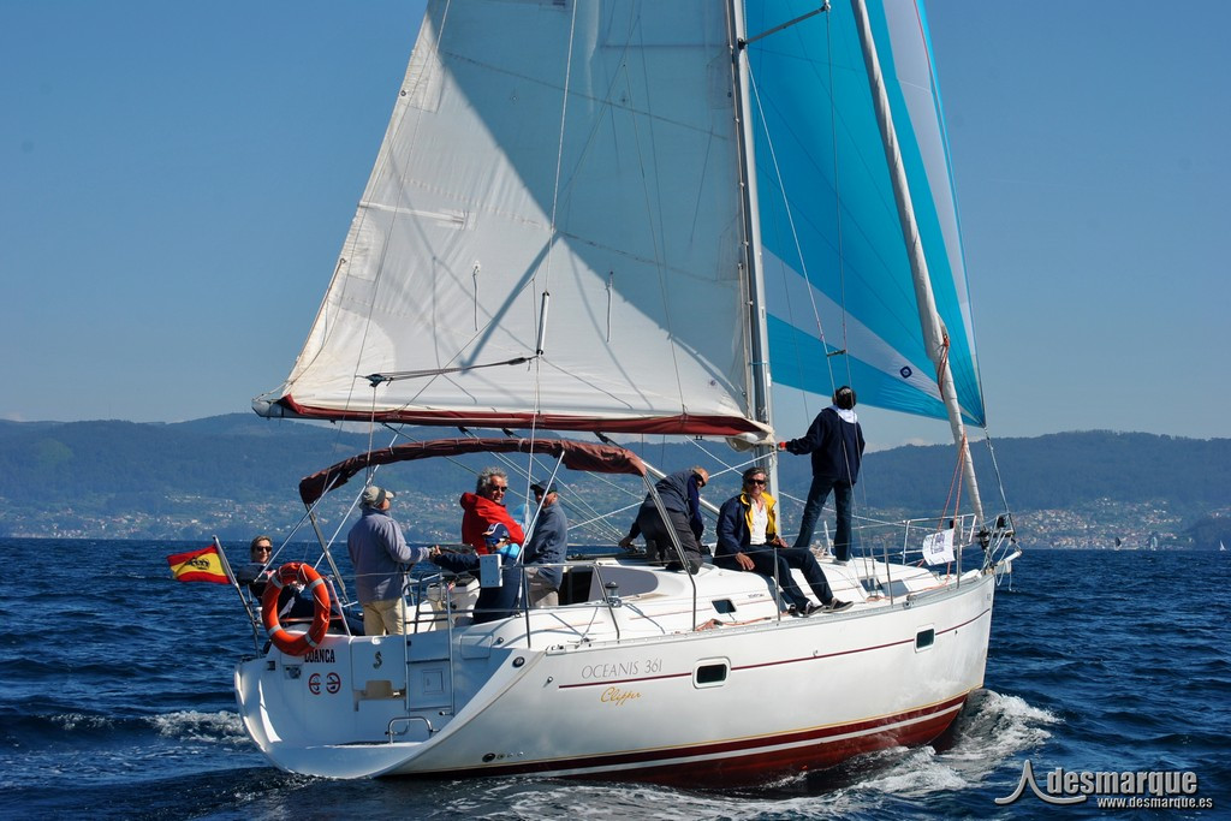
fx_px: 2821
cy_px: 410
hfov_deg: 24.6
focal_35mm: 82
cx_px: 616
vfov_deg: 16.6
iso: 100
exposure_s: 1/320
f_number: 9
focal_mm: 55
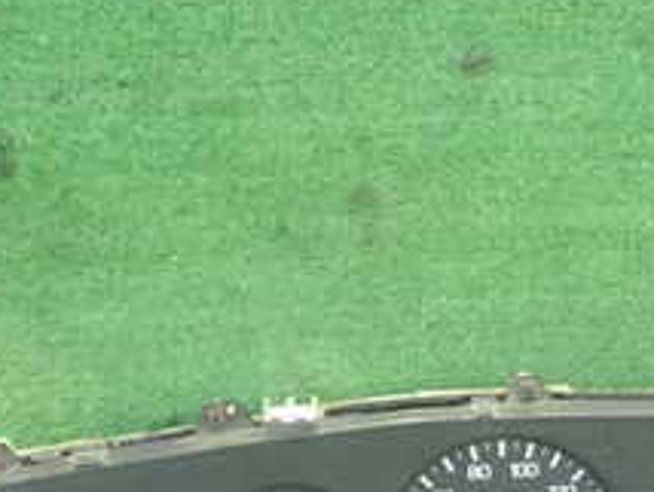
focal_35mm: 84
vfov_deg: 16.9
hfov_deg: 23.2
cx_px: 385
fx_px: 1589
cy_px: 571
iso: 1000
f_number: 2.3
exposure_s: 1/50
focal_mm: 5.4
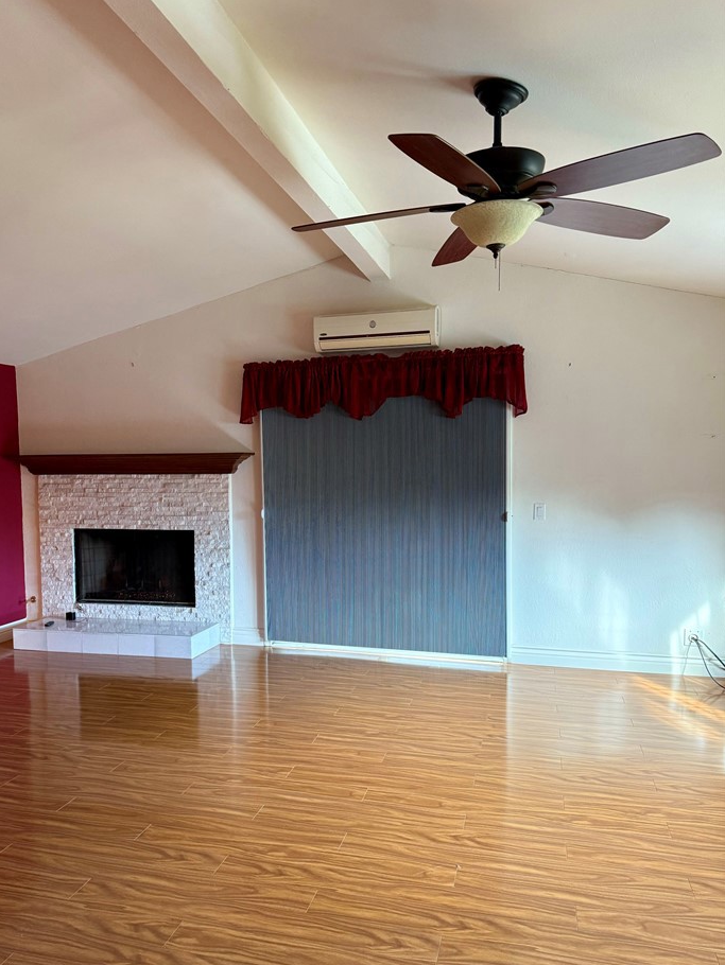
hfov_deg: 51.3
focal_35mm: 27
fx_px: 754
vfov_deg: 65.2
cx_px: 320
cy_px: 524
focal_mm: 6.76
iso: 320
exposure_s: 1/60
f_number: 1.78
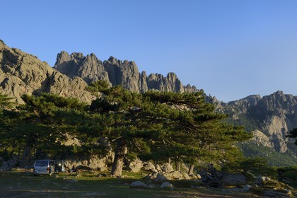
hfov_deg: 48.5
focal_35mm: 40
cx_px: 148
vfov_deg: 33.4
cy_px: 99
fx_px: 330
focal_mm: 40
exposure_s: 1/160
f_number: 14
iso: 400
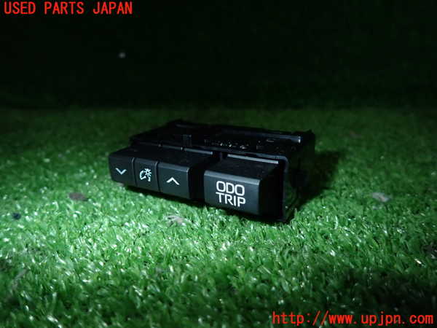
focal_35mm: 25
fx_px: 316
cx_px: 218
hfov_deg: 69.4
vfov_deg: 54.9
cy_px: 164
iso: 400
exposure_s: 1/100
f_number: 5.6
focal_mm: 4.5
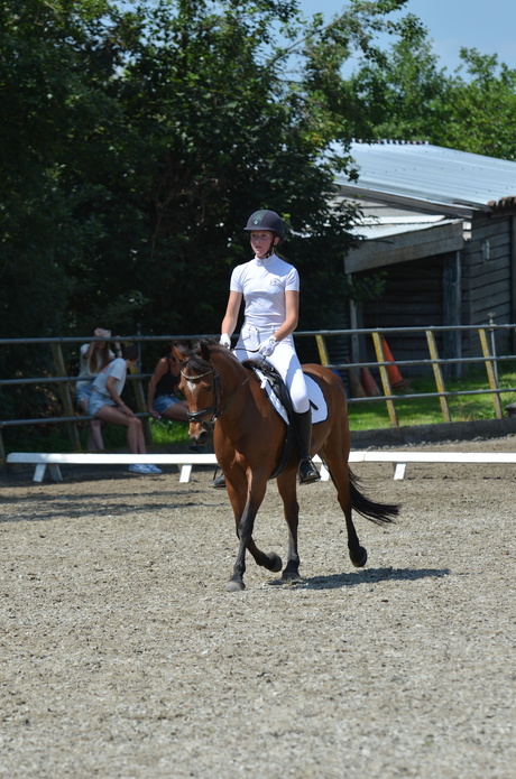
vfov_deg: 10.2
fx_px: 4375
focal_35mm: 202
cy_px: 390
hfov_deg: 6.7
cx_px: 258
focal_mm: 135
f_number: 5
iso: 100
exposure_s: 1/800
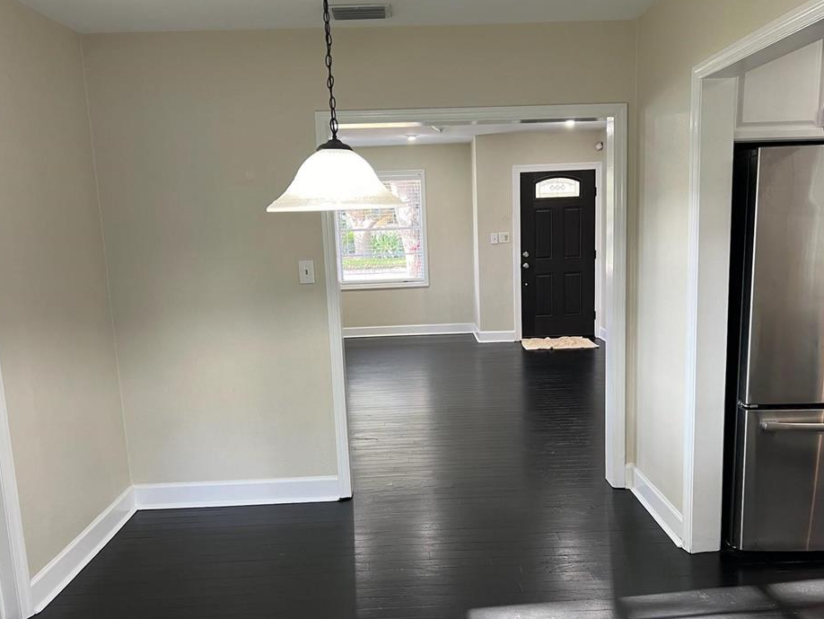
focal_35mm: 29
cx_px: 421
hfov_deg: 61.6
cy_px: 336
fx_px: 690
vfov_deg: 48.2
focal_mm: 5.7
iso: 80
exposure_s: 1/60
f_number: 1.5
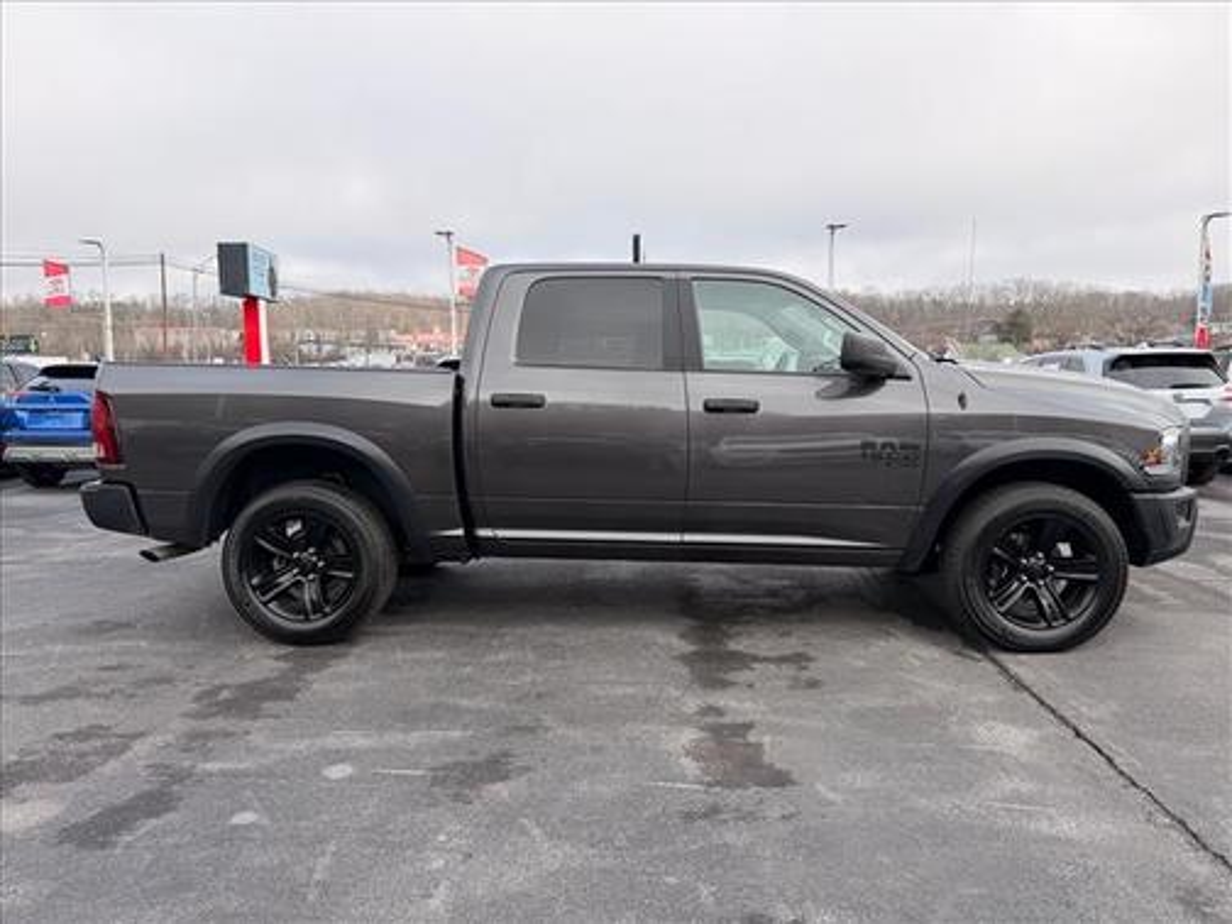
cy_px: 462
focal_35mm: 24
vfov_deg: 56.8
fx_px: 854
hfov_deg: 71.6
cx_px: 616
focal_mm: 6.76
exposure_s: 1/1553
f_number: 1.78
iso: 80
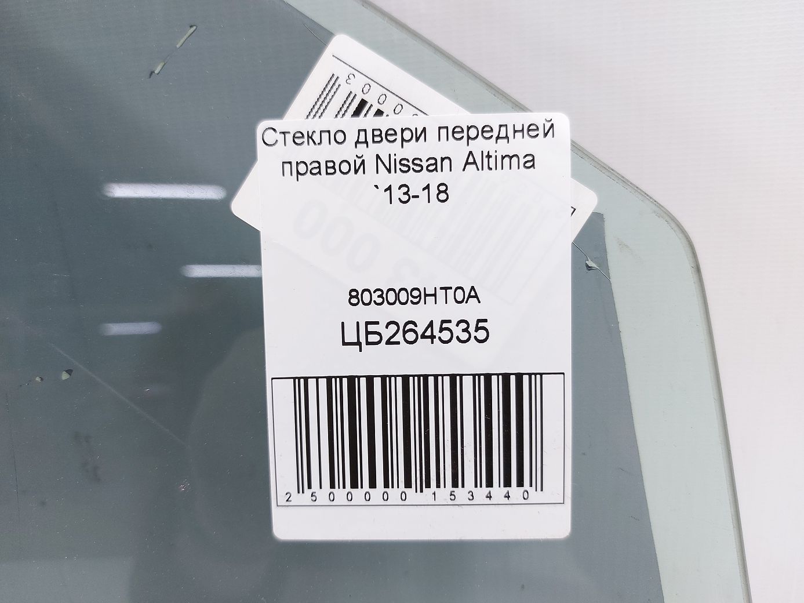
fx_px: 557
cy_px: 302
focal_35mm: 24
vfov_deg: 56.8
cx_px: 402
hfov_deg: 71.6
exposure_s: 1/50
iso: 80
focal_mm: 5.23
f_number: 1.8
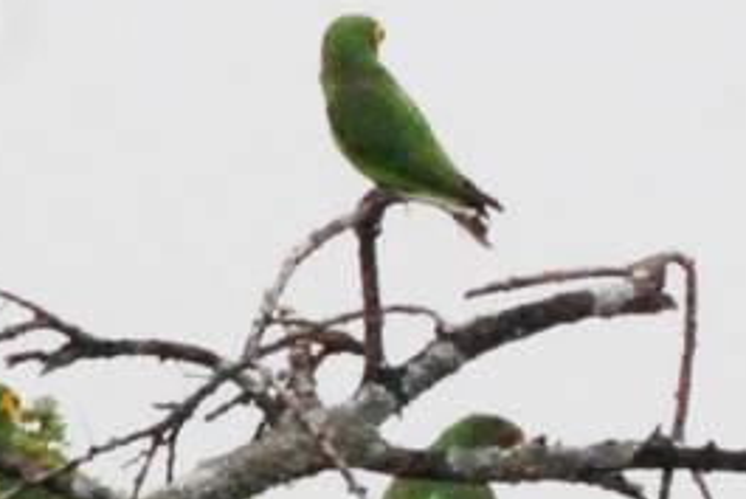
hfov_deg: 1.0
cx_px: 1174
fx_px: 41382
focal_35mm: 1996
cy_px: 895
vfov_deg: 0.7
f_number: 16
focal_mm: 220
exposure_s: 1/160
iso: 1600
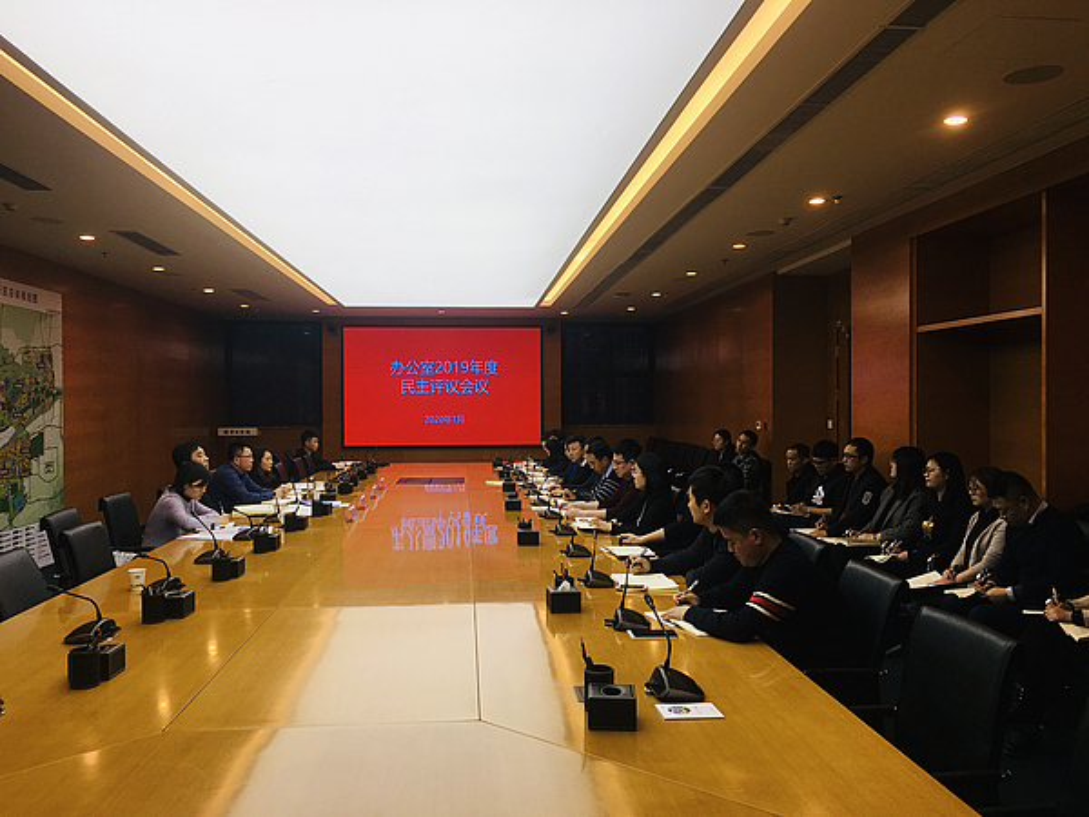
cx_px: 544
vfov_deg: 48.2
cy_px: 408
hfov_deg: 61.7
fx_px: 912
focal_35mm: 29
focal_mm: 4.15
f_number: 2.2
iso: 25
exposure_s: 1/100
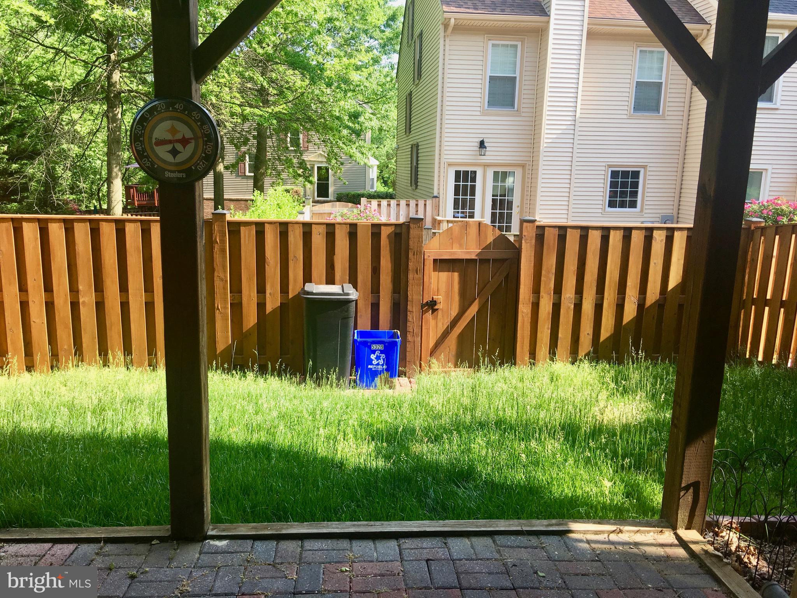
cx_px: 398
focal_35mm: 29
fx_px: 668
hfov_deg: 61.7
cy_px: 299
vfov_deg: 48.2
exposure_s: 1/270
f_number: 2.2
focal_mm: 4.15
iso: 25
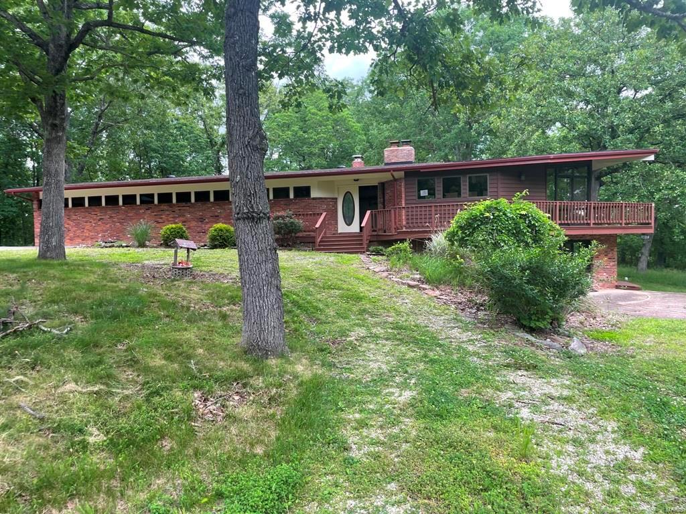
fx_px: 515
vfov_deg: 53.1
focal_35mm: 26
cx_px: 343
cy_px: 257
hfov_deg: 67.3
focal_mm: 4.2
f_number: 1.6
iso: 40
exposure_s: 1/121
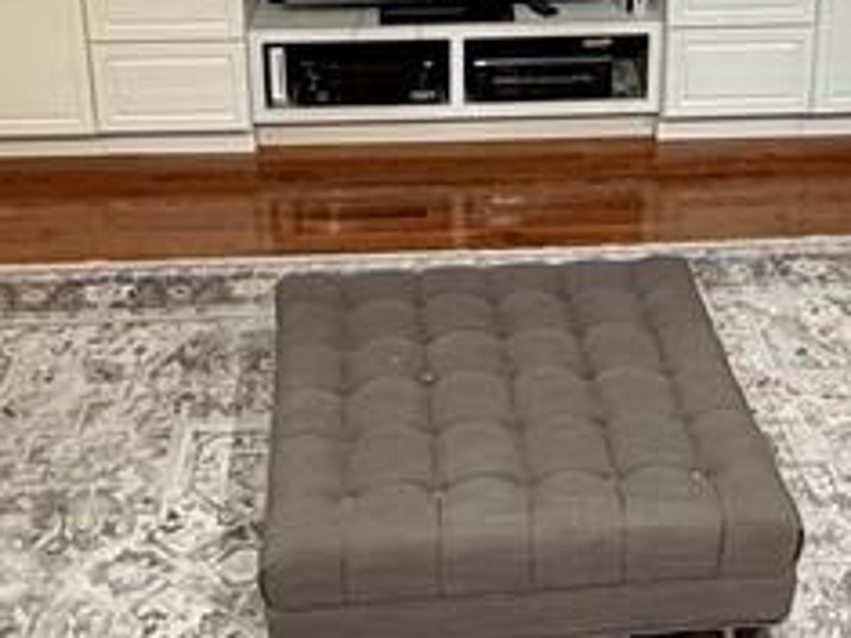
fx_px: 1499
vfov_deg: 23.4
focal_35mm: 61
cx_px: 514
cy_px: 62
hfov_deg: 31.6
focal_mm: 2.22
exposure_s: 1/60
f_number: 2.2
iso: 320
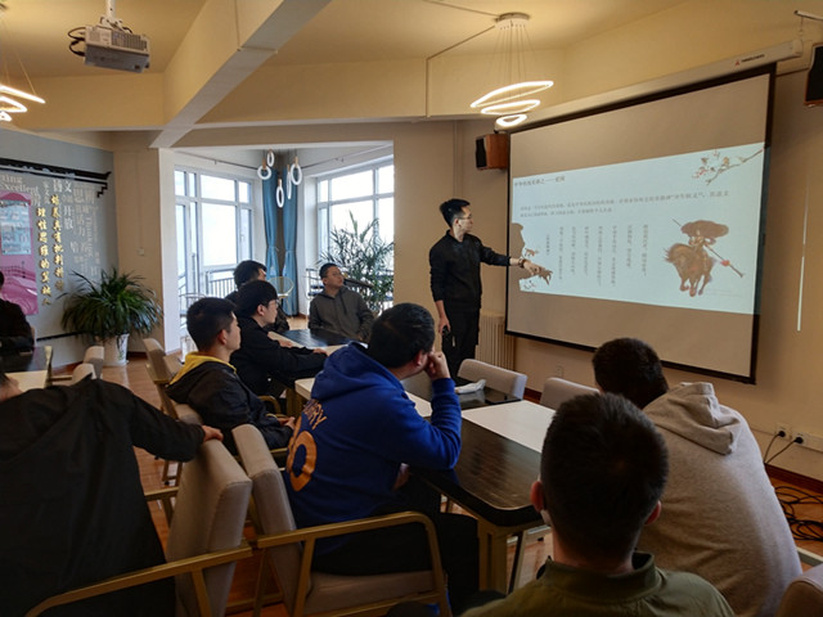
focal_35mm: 30
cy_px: 308
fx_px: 713
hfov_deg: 60.0
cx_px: 412
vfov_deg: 46.8
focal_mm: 3.95
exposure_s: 1/100
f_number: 1.8
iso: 125
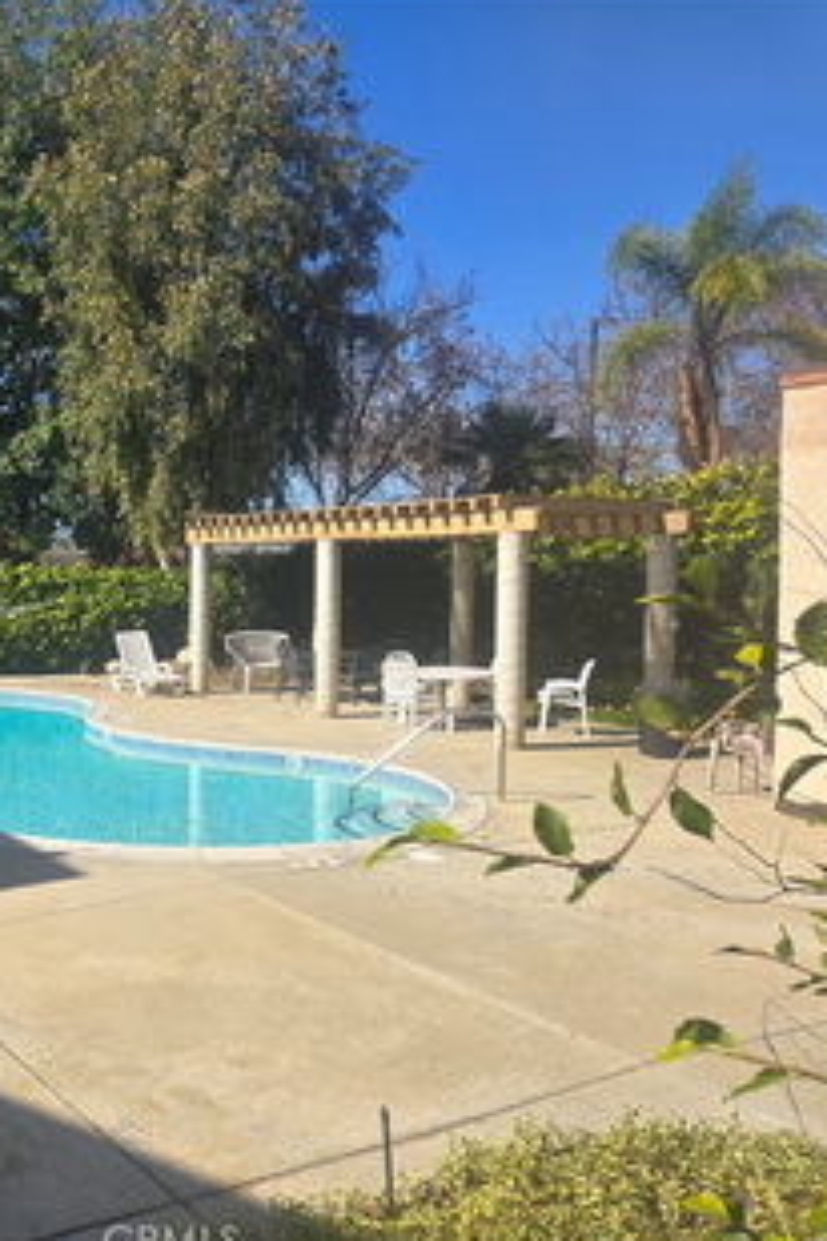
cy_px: 623
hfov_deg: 36.3
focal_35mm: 33
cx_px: 14
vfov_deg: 57.2
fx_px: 1137
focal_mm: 5.4
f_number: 1.8
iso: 25
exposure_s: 1/1746
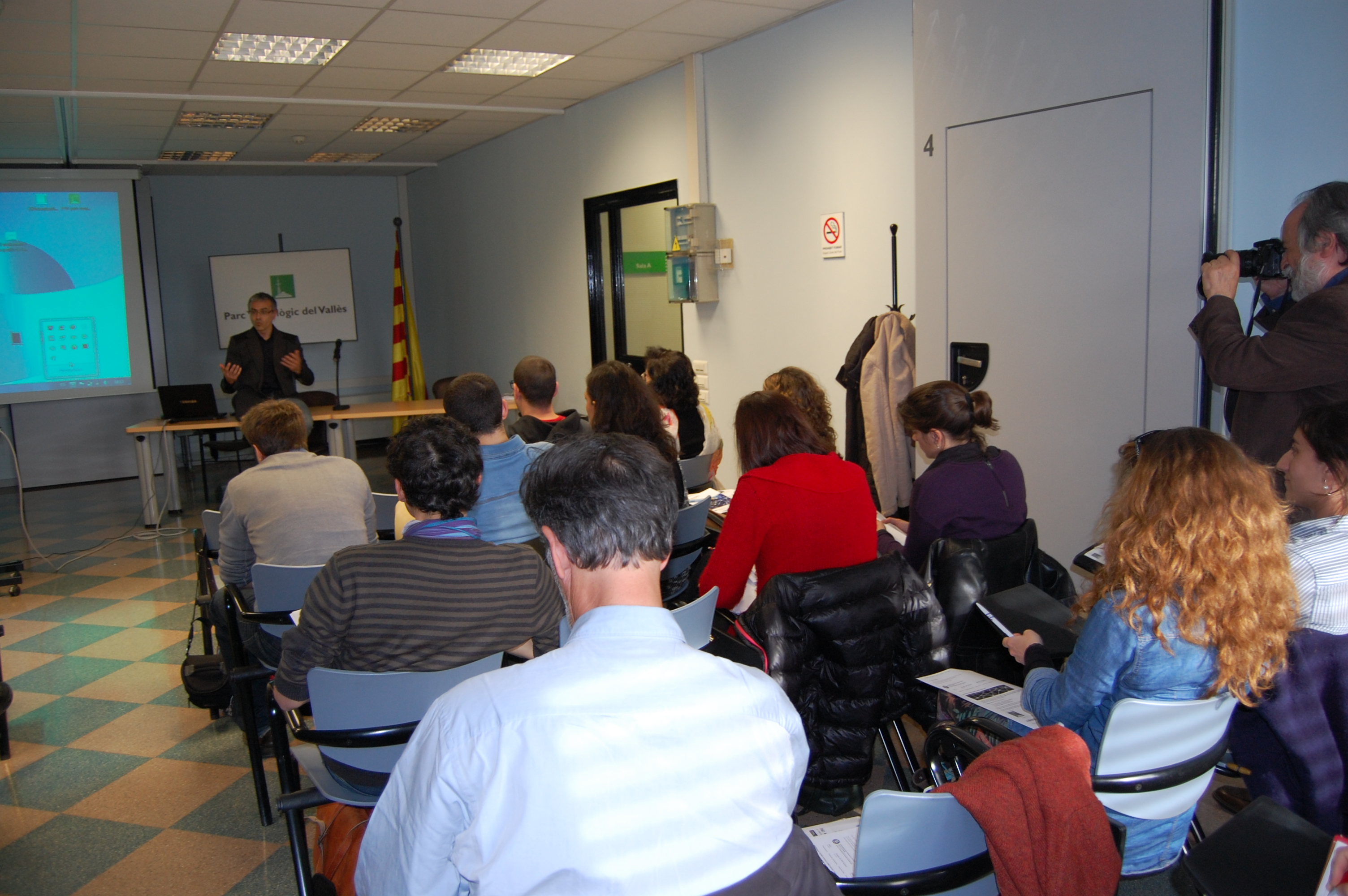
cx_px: 674
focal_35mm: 27
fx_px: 1010
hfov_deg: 67.4
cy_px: 448
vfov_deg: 47.8
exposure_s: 1/60
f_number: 3.5
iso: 400
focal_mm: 18
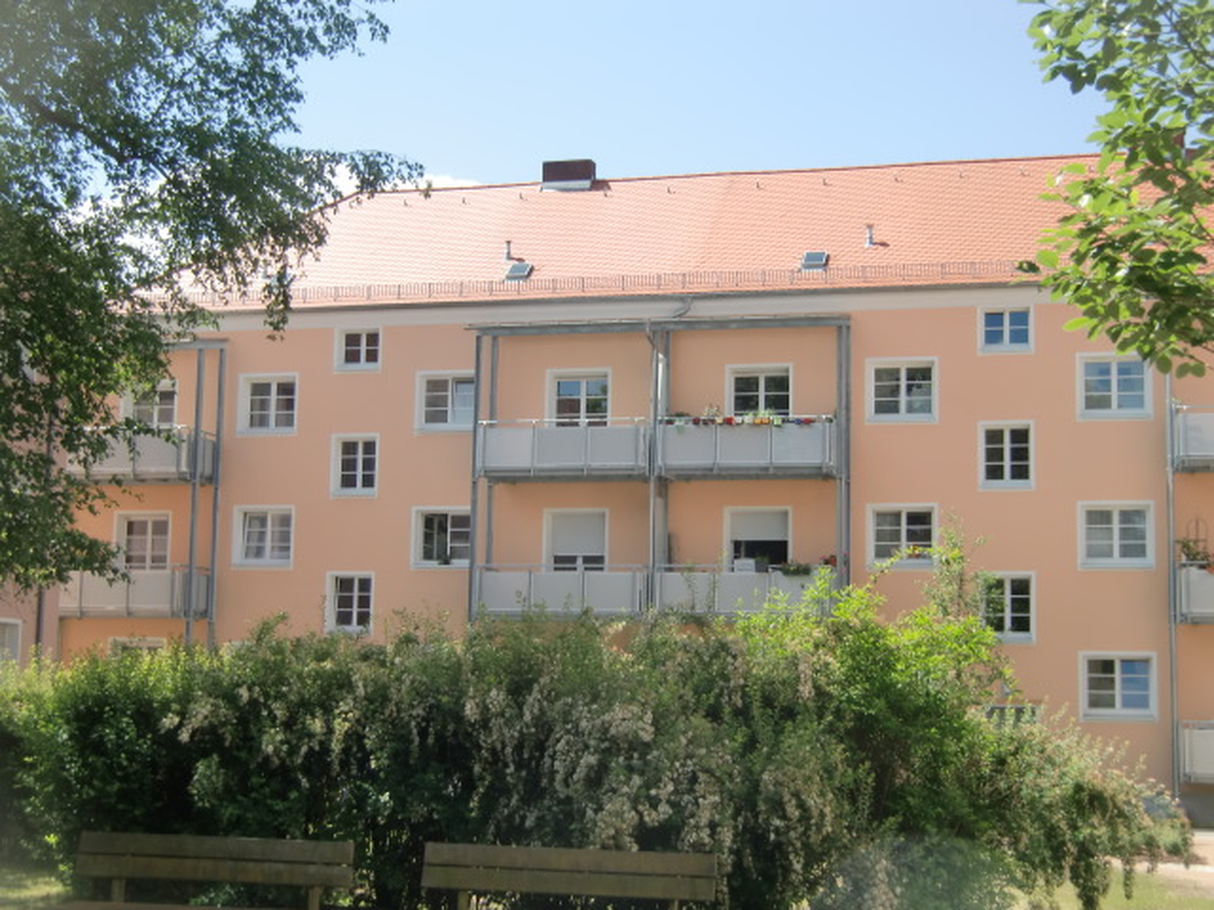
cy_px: 455
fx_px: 1929
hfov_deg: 34.9
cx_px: 607
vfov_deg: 26.6
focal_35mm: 55
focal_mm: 9.8
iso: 64
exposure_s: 1/320
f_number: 4.2
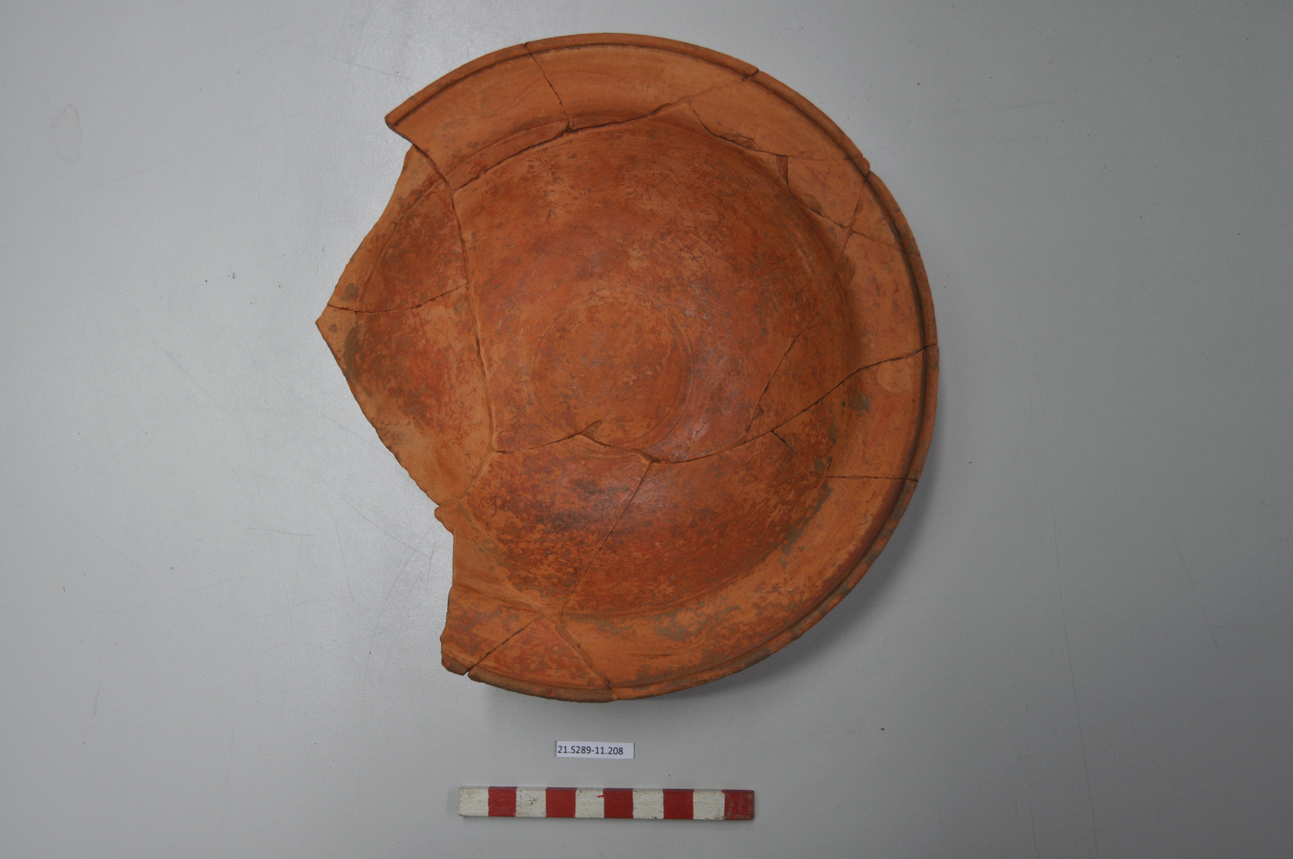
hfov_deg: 53.2
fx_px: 1291
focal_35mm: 36
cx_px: 646
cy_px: 430
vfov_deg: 36.8
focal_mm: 24
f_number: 4
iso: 450
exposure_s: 1/60
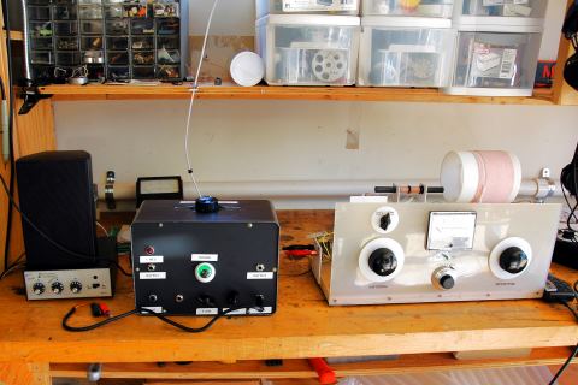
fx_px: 433
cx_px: 289
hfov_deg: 67.4
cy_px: 192
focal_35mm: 27
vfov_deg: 47.9
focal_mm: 18
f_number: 3.5
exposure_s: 1/100
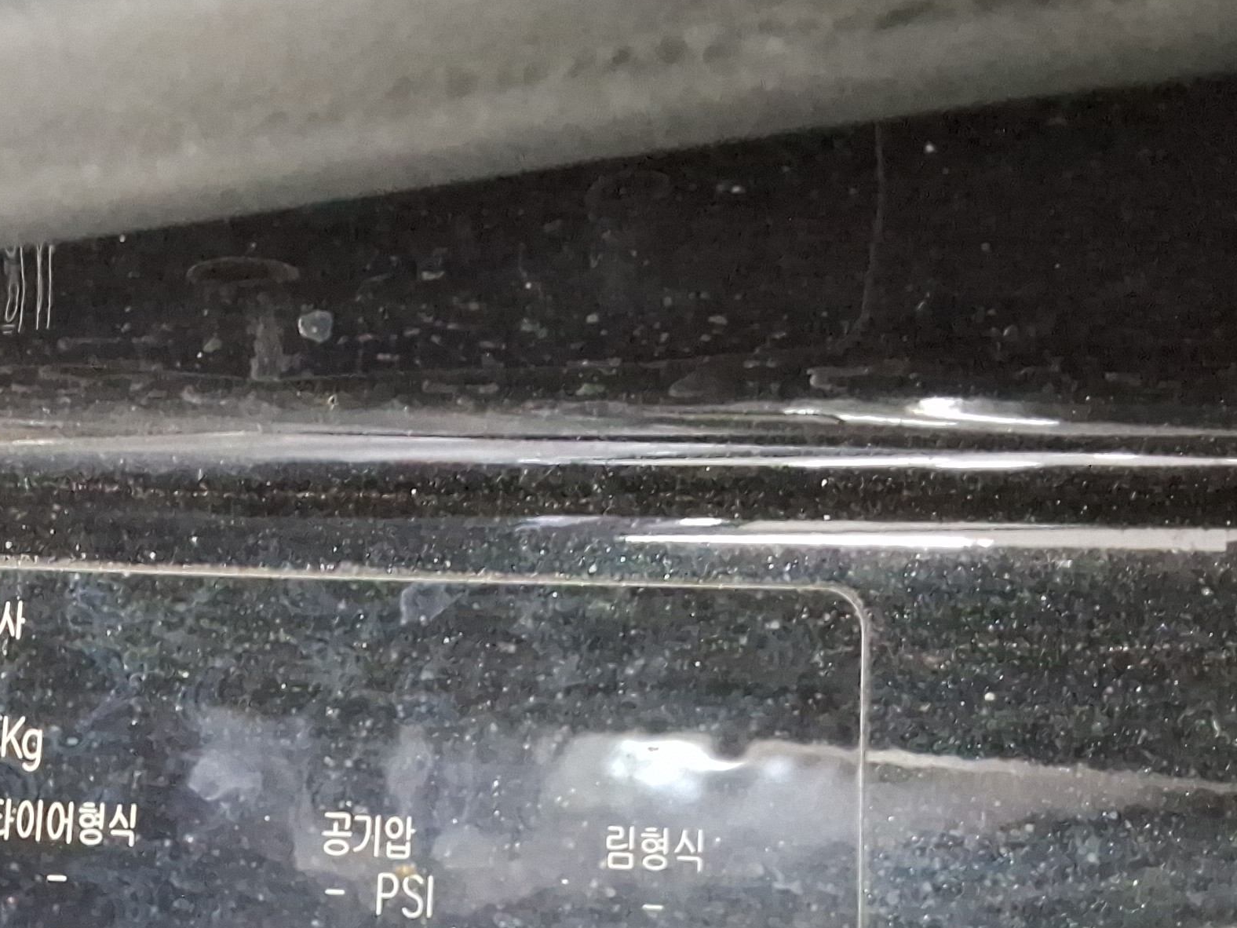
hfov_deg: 31.4
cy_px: 851
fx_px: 2073
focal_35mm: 58
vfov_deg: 24.4
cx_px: 82
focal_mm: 2.91
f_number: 1.9
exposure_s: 1/20
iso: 453
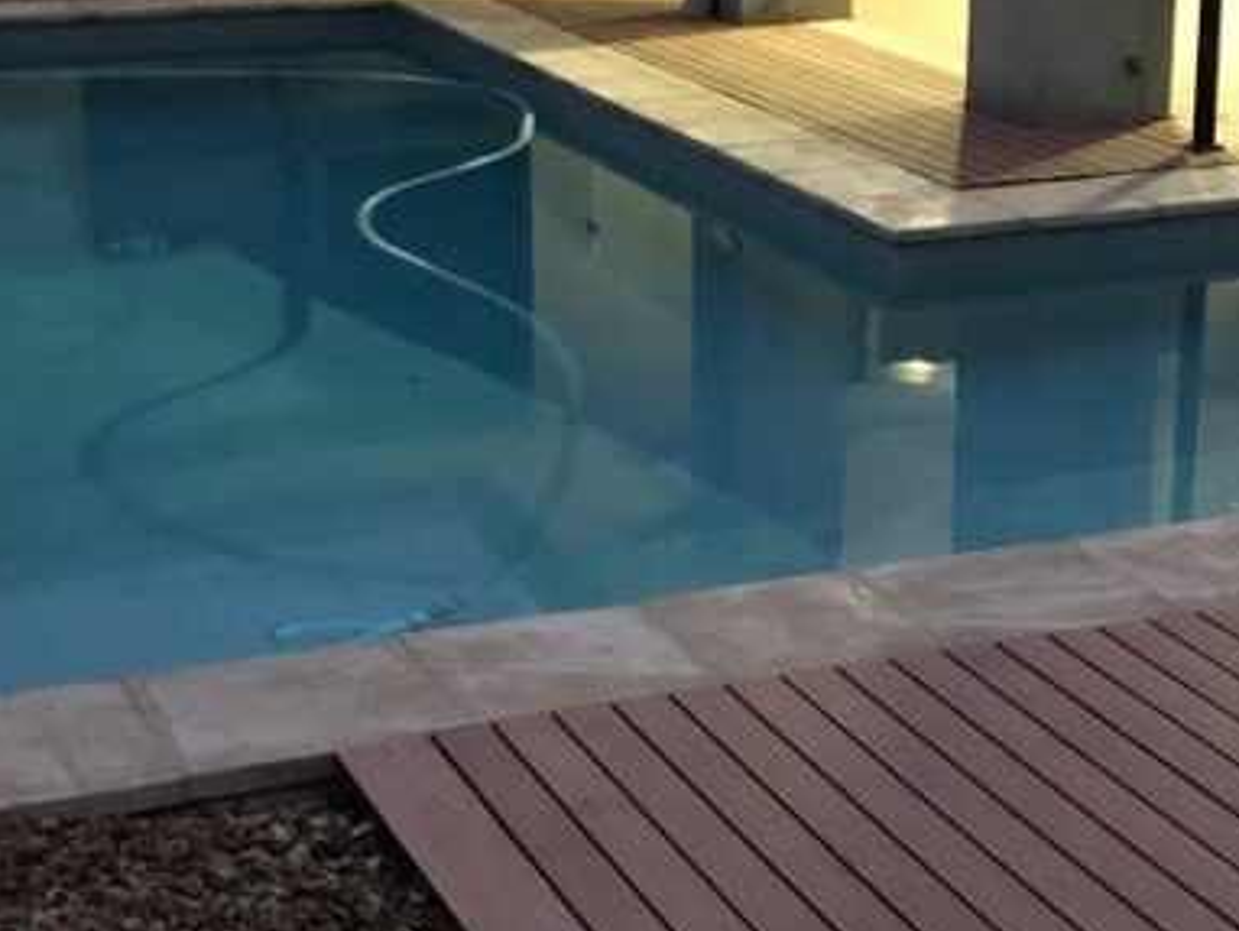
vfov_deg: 19.6
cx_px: 743
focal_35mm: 75
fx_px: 2686
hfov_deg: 25.9
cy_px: 347
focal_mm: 3.99
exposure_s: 1/4
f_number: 1.8
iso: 125
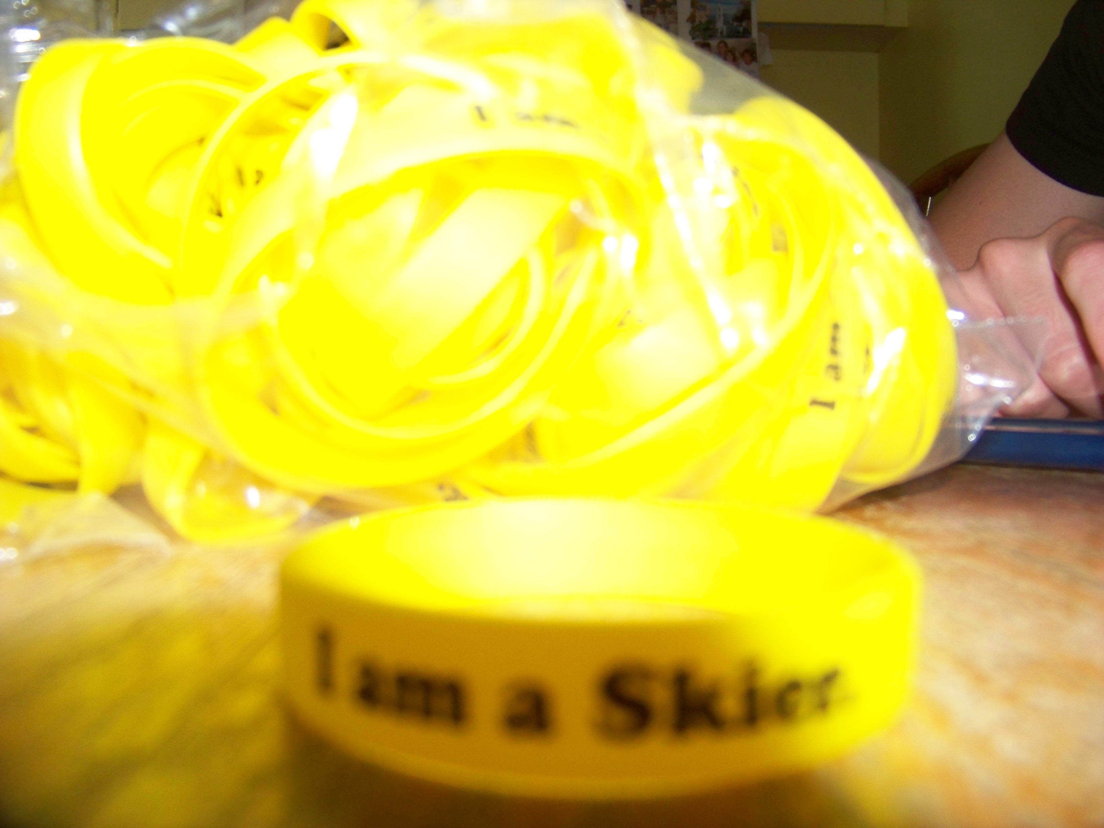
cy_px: 414
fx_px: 1148
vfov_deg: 39.7
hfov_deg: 51.4
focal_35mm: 36
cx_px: 552
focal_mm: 5.85
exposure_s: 1/30
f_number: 2.8
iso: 200
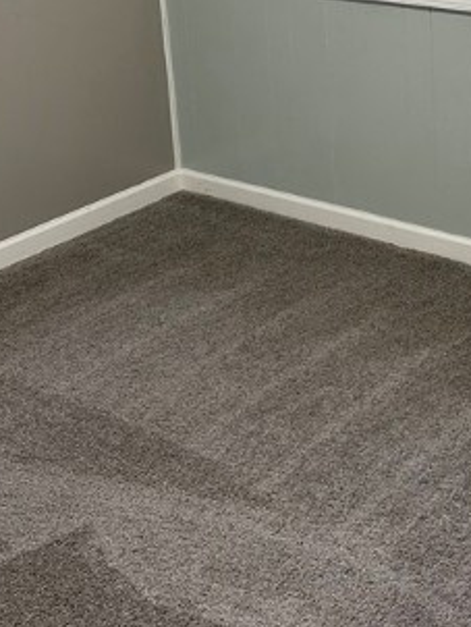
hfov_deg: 23.4
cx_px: 434
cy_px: 64
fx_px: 1105
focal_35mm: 61
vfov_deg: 30.3
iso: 160
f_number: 1.78
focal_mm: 6.86
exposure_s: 1/60
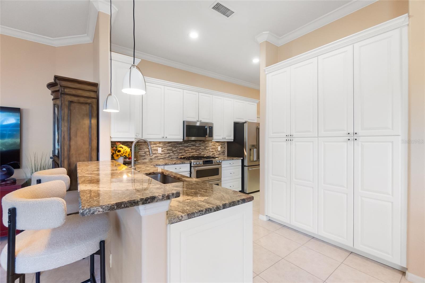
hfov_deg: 100.4
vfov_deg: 77.3
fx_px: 177
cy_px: 142
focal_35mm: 15
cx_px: 212
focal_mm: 10
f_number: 4
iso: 1250
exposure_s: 1/90
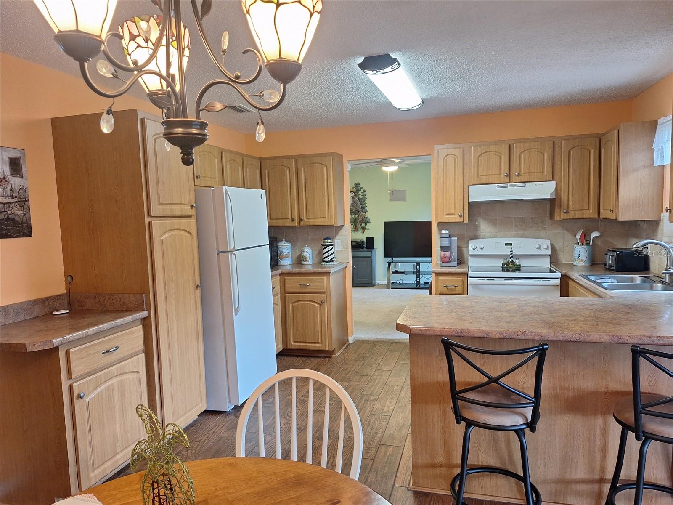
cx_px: 336
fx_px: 447
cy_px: 252
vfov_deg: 58.9
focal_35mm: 23
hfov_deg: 73.9
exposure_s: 1/40
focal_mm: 5.54
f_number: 1.8
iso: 160
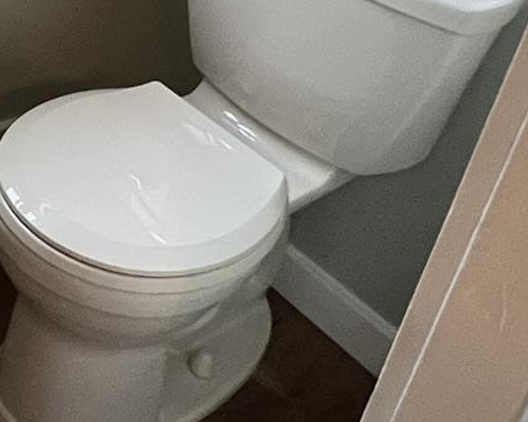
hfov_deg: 25.6
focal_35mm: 60
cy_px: -168
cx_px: -211
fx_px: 937
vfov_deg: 22.0
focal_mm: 1.57
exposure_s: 1/60
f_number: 1.8
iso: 400
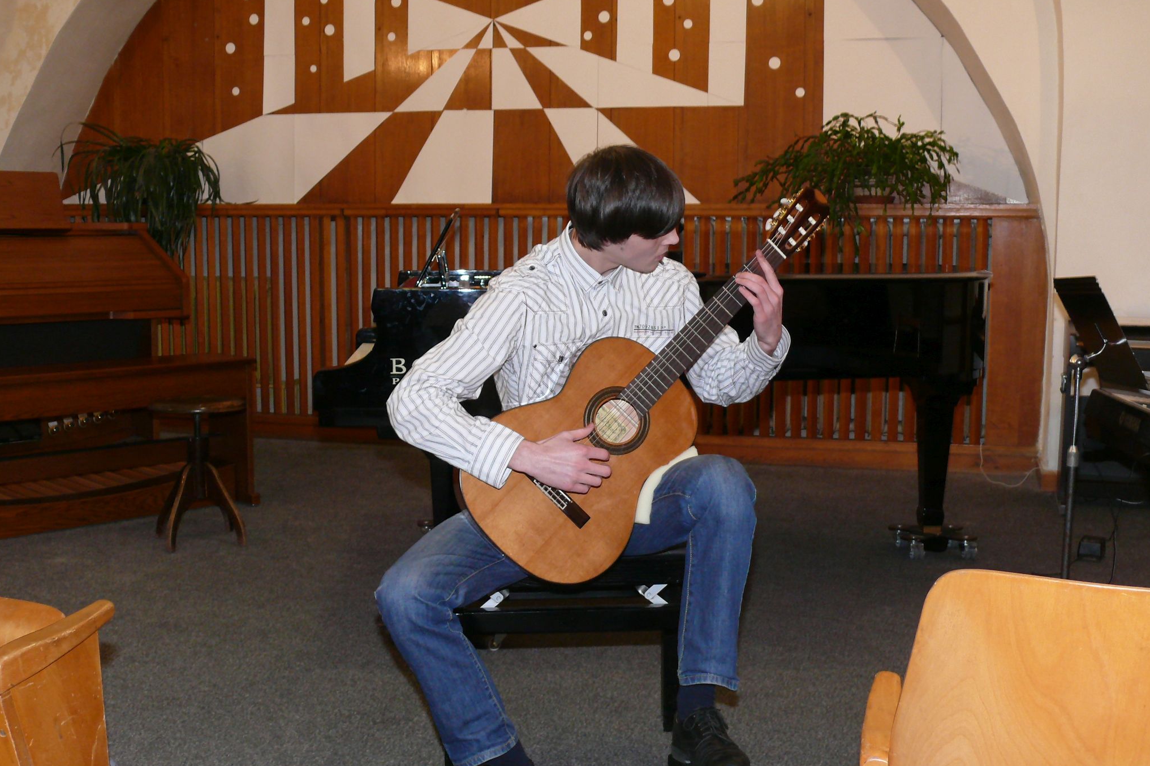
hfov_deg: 44.5
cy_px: 382
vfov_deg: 30.5
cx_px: 577
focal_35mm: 44
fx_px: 1405
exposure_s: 1/30
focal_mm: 8.4
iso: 200
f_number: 2.8
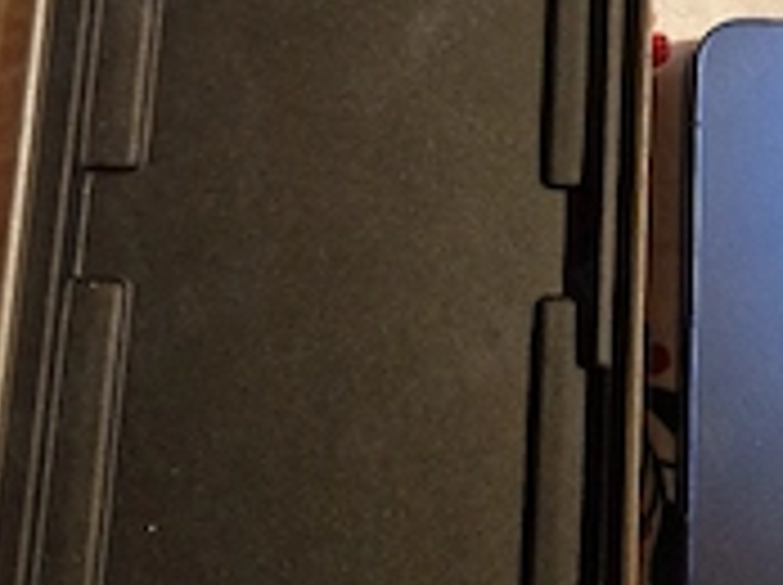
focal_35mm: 53
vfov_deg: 26.5
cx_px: 580
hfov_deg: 35.5
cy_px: 50
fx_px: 1197
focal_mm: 5.4
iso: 320
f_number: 1.8
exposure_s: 1/100
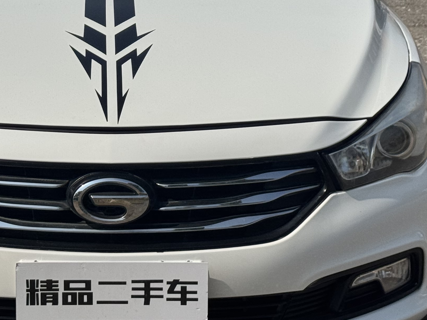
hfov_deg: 16.5
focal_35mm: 119
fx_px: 1468
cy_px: 66
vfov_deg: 12.4
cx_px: 120
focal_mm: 6.76
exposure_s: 1/12500
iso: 80
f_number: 1.78
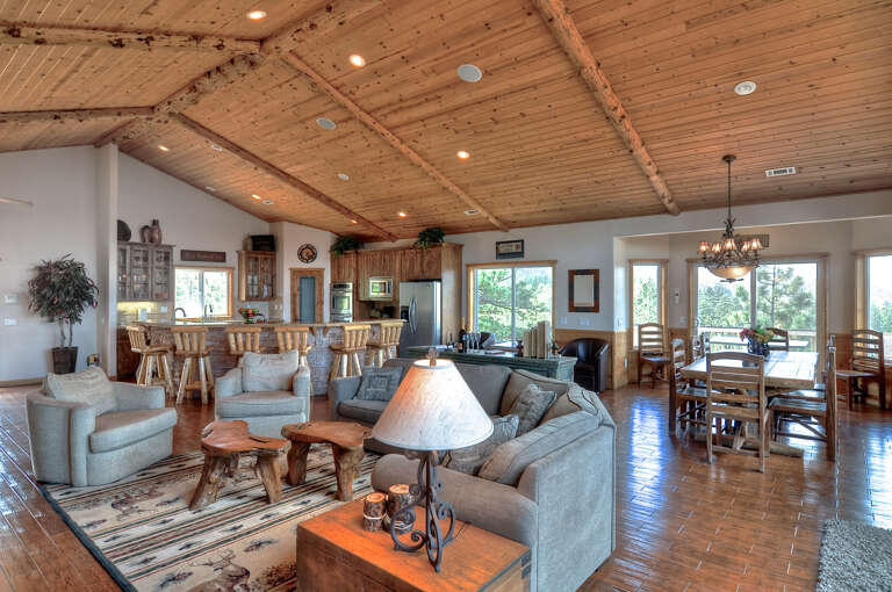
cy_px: 296
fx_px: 445
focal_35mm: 18
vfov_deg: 67.2
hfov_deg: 90.1
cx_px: 446
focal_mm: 12
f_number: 7.1
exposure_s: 1/15
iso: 200
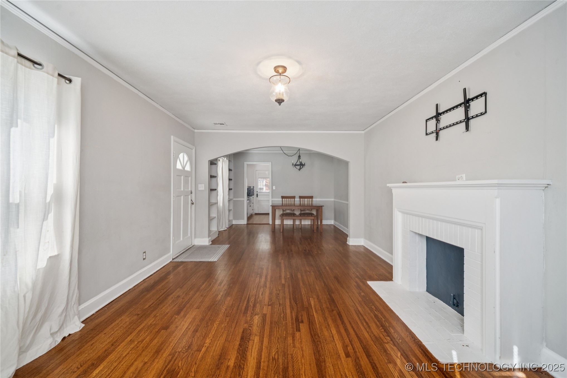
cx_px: 284
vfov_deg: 81.2
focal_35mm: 14
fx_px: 220
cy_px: 189
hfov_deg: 104.3
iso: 640
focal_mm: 14
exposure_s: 1/25
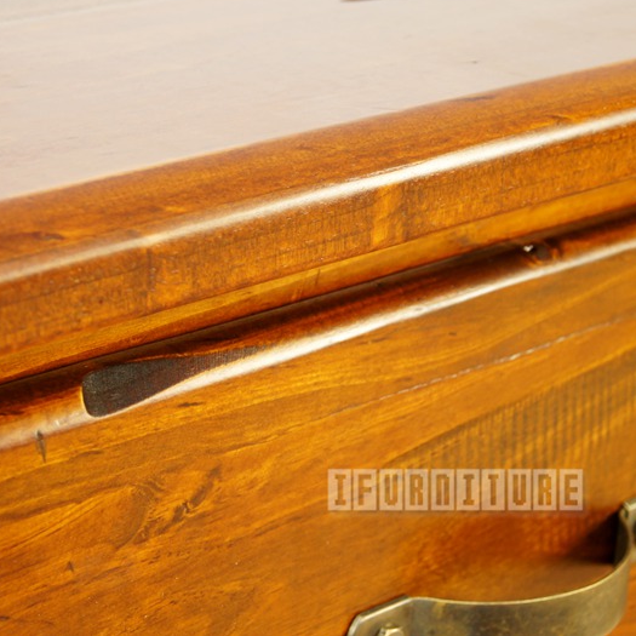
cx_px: 224
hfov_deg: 16.3
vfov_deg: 16.3
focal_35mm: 107
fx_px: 2217
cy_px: 316
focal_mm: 55
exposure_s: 1/20
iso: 400
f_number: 5.6
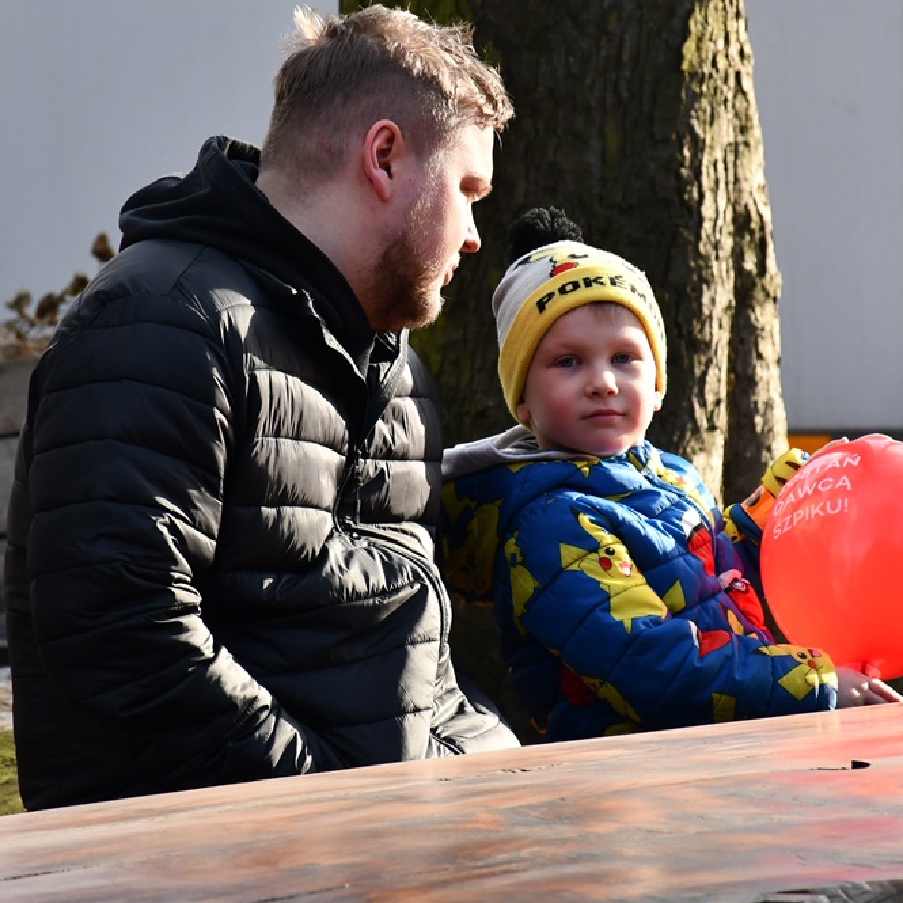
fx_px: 9503
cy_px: 405
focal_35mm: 322
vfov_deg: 5.4
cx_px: 421
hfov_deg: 5.4
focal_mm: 140
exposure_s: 1/640
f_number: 5.6
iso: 800
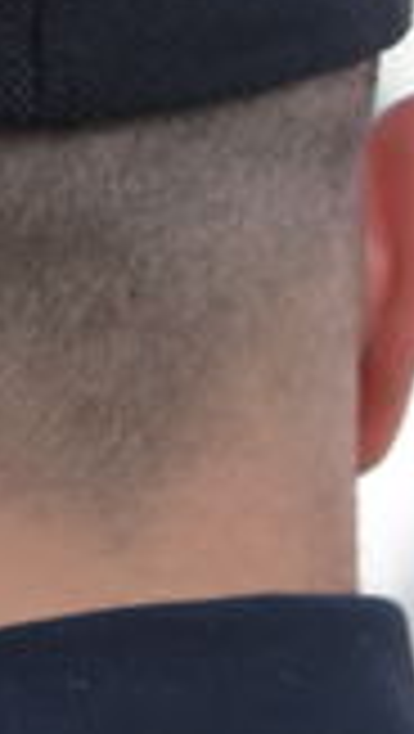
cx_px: -1323
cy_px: 815
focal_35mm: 775
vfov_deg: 2.8
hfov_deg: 1.6
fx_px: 15086
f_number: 5.6
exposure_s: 1/125
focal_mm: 86
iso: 100
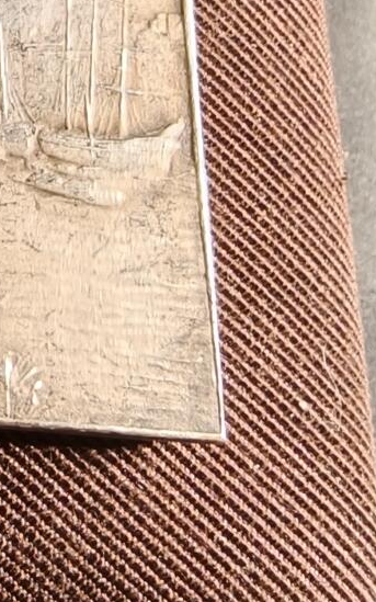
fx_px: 1312
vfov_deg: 25.8
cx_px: -223
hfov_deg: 14.9
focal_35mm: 80
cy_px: 286
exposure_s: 1/50
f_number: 2
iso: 125
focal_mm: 2.32
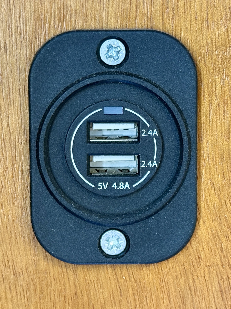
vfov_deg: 39.7
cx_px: 116
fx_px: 427
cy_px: 154
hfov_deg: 30.3
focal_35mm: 48
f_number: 1.78
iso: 125
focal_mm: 6.76
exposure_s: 1/60
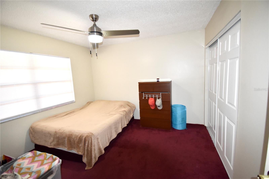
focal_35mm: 15
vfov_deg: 77.3
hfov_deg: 100.4
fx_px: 112
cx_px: 134
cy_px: 90
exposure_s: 1/60
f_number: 4.5
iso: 1250
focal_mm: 10
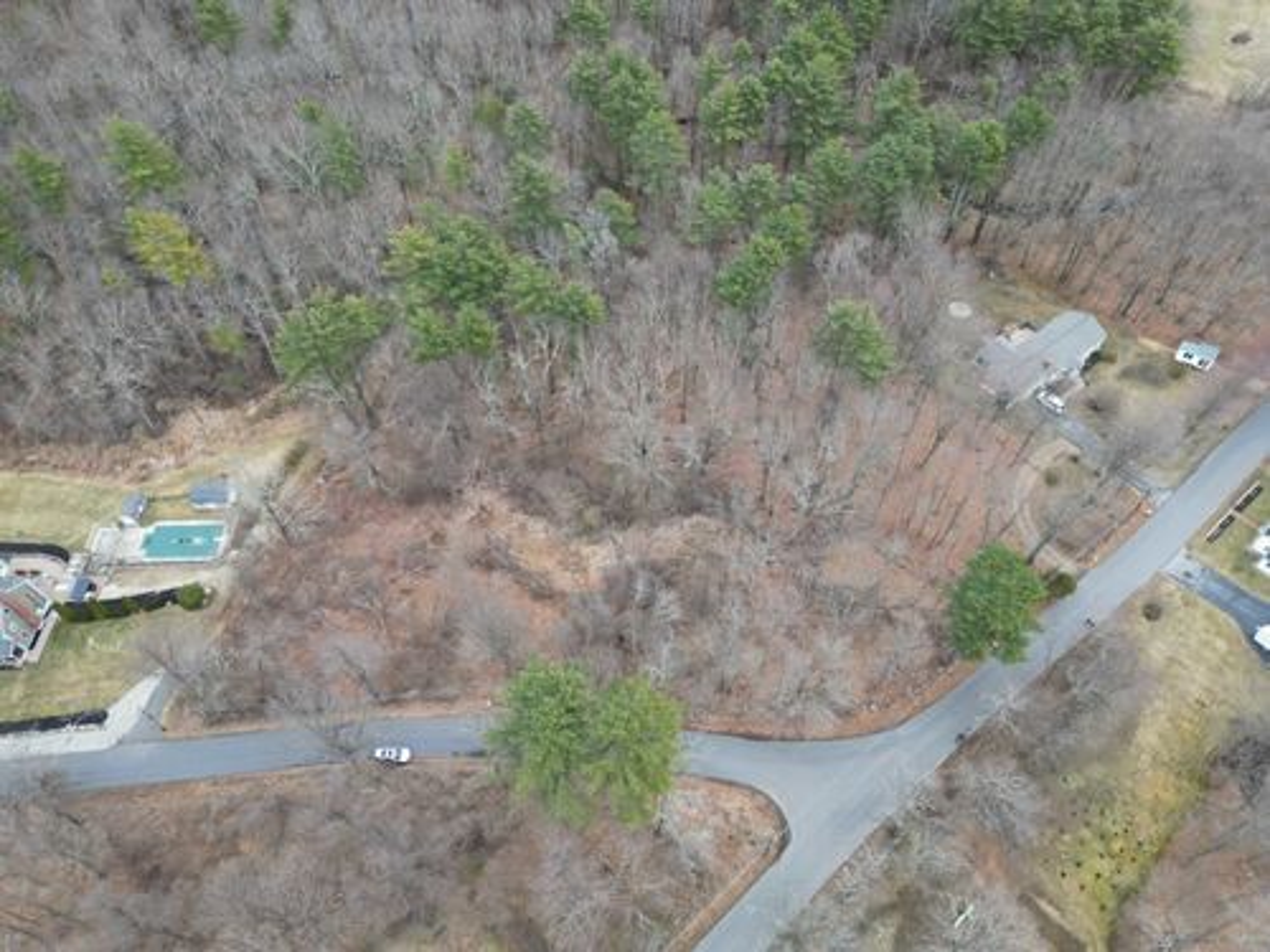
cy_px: 476
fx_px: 881
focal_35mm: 24
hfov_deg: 71.6
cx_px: 635
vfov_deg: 56.8
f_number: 1.7
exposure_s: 1/500
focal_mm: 6.72
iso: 100
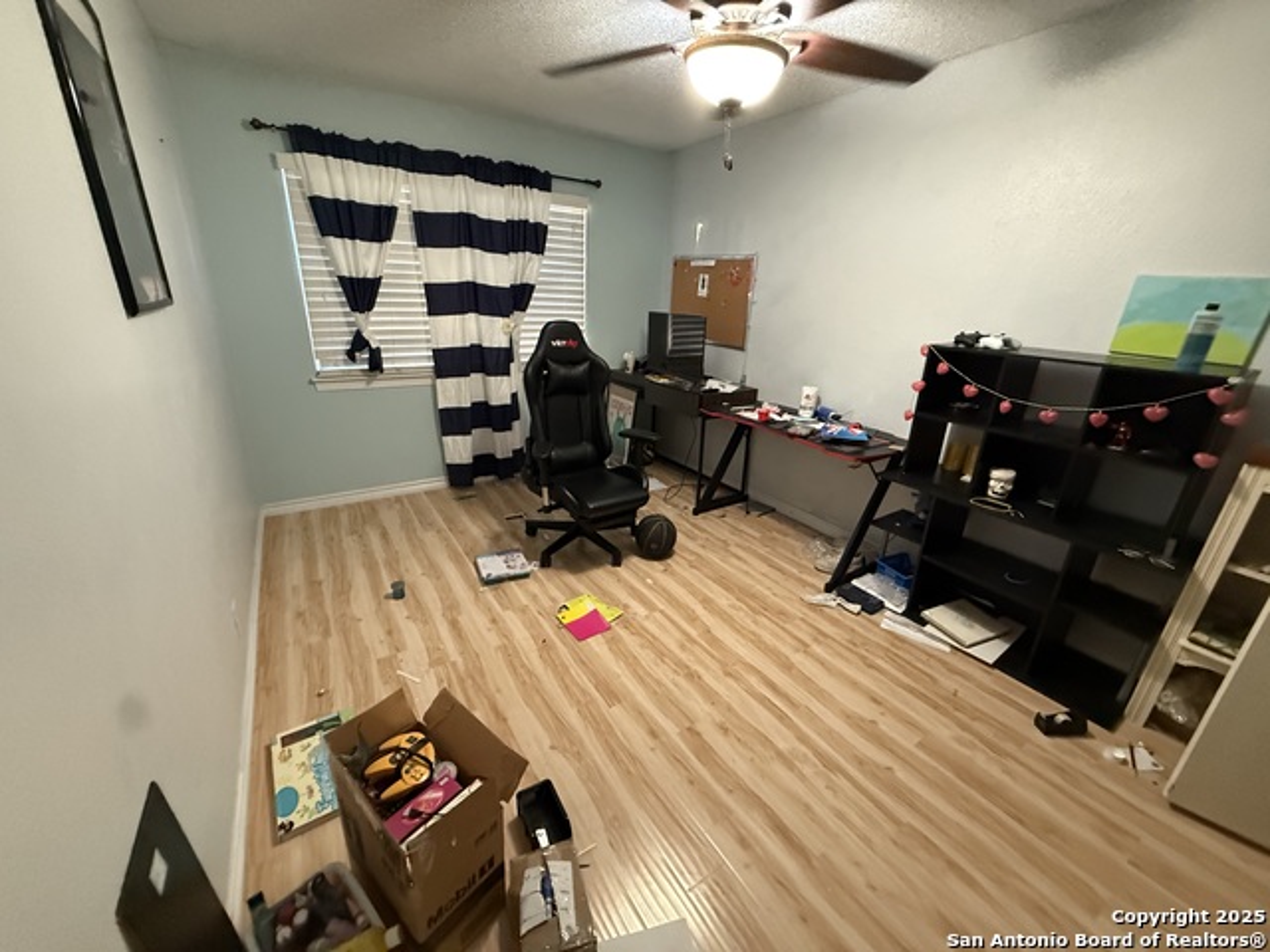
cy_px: 476
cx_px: 635
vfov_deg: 85.7
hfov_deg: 102.1
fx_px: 514
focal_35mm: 14
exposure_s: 1/60
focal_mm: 2.22
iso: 800
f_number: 2.2
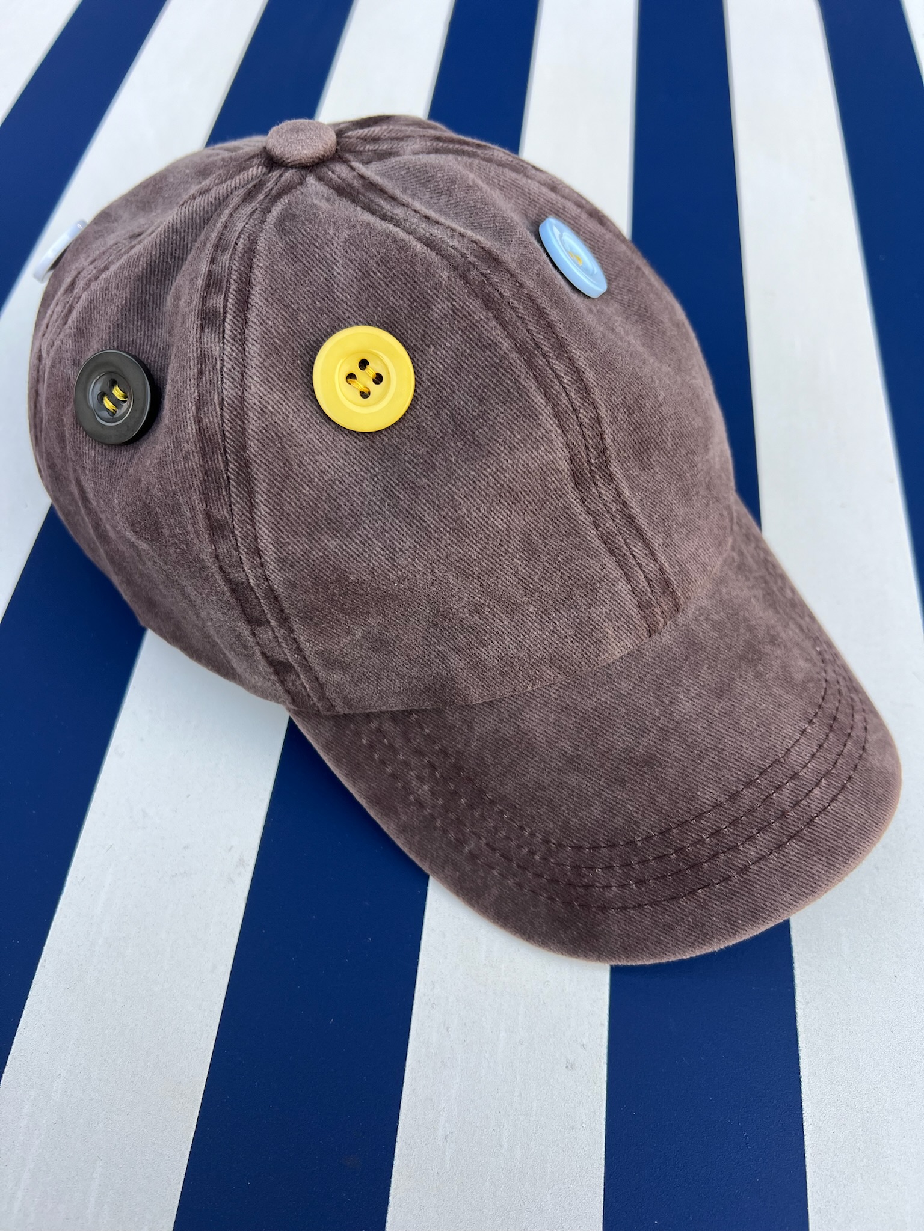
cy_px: 616
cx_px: 462
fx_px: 925
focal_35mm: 26
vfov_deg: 67.3
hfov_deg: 53.1
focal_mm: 5.7
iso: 32
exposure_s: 1/141
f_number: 1.5
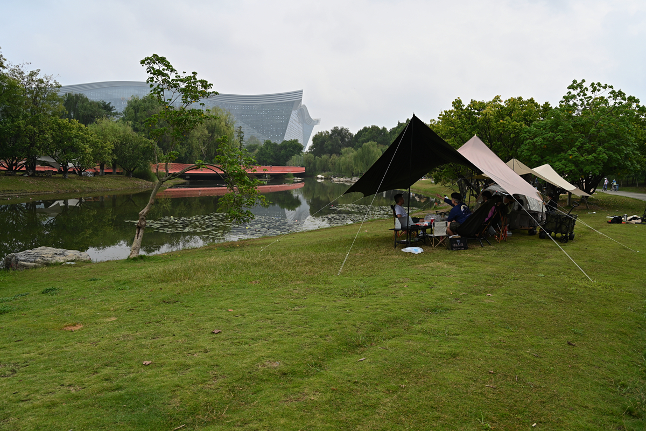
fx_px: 520
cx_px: 323
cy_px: 216
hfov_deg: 63.7
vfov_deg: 45.0
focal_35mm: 29
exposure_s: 1/200
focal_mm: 29
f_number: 7.1
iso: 200
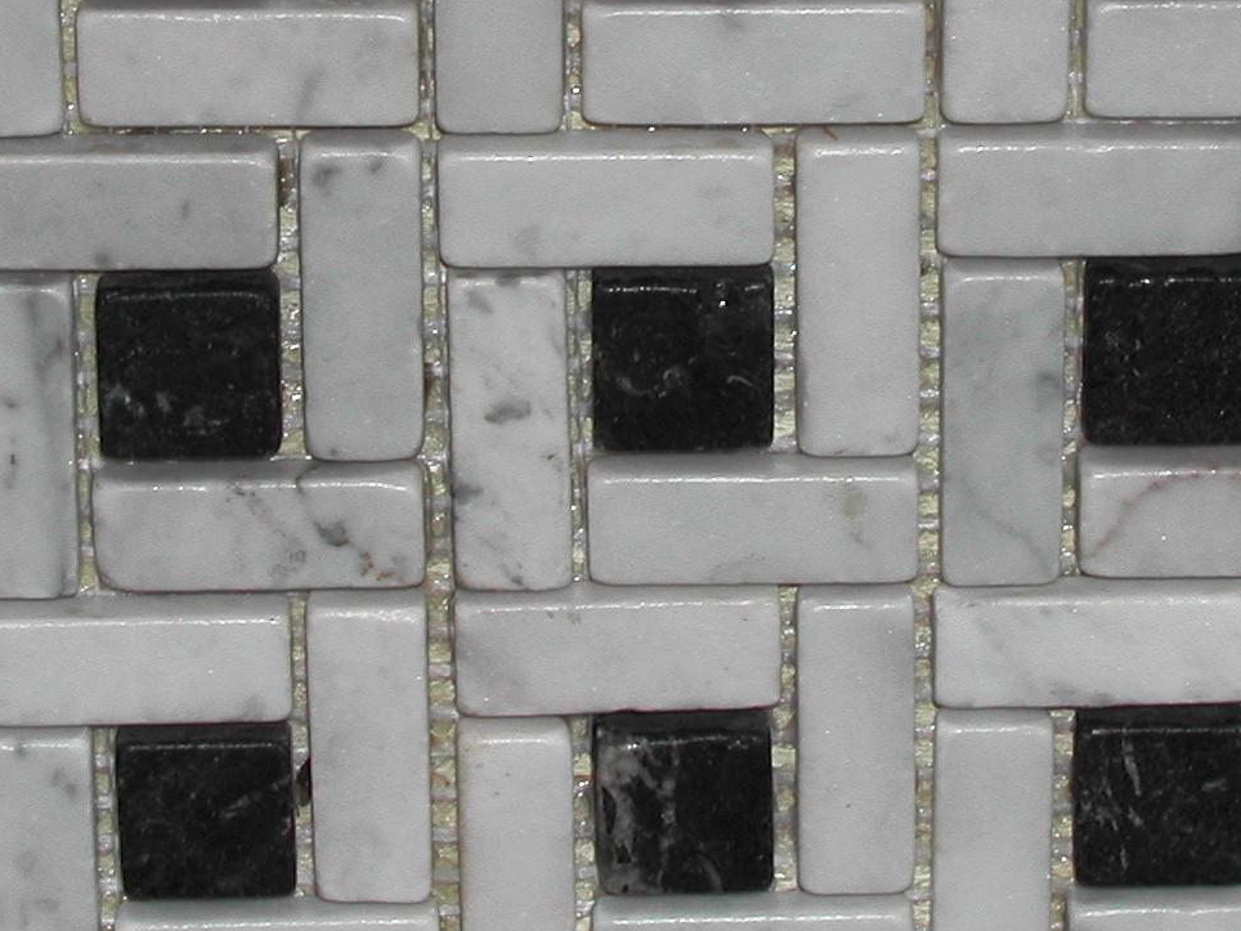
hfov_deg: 12.9
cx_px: 626
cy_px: 161
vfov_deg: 9.7
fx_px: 5485
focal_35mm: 153
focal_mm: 15.3
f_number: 10.4
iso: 100
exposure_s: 1/60.1
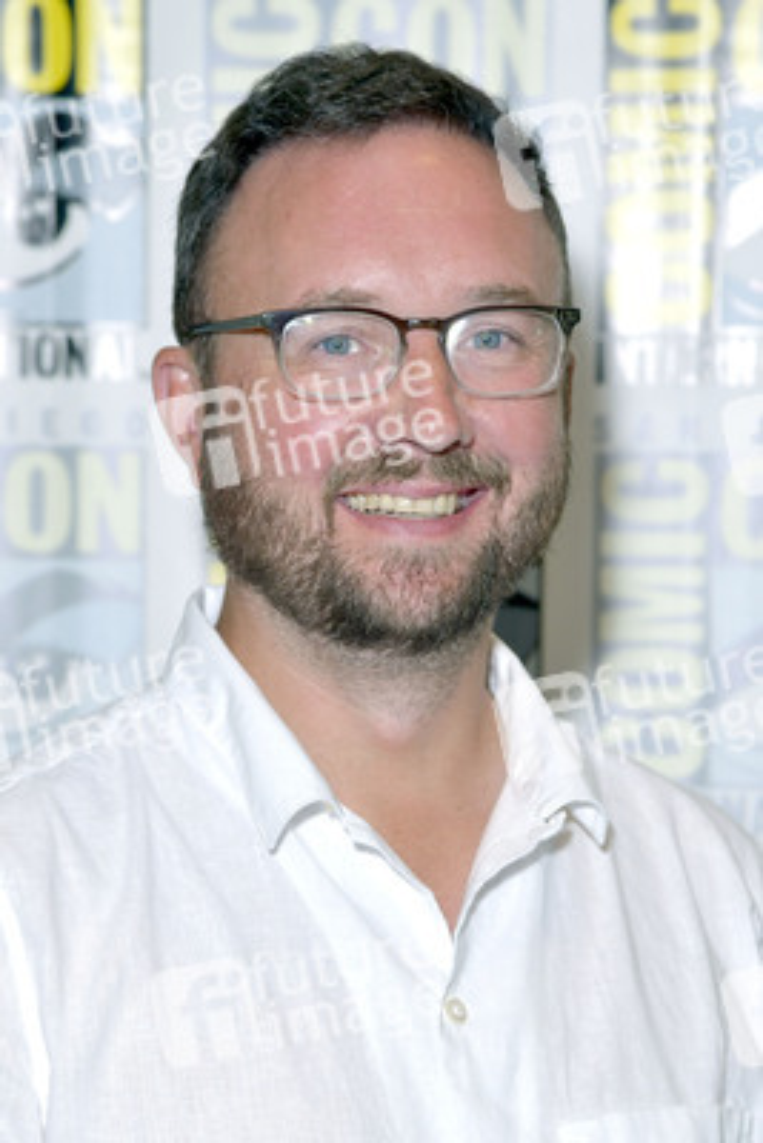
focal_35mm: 112
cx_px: 382
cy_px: 572
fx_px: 3557
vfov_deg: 18.3
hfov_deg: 12.2
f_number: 6.3
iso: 800
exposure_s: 1/250
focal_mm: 112
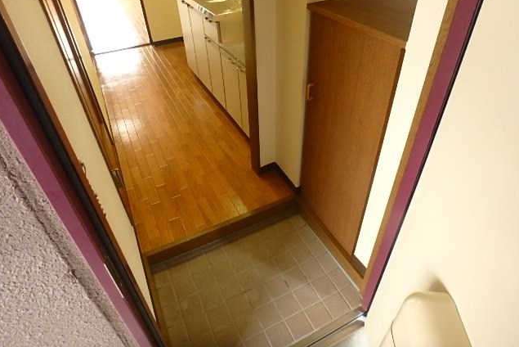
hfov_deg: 78.6
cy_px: 151
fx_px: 317
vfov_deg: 57.1
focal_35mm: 22
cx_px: 259
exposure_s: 1/30
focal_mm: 3.7
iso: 400
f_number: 3.5
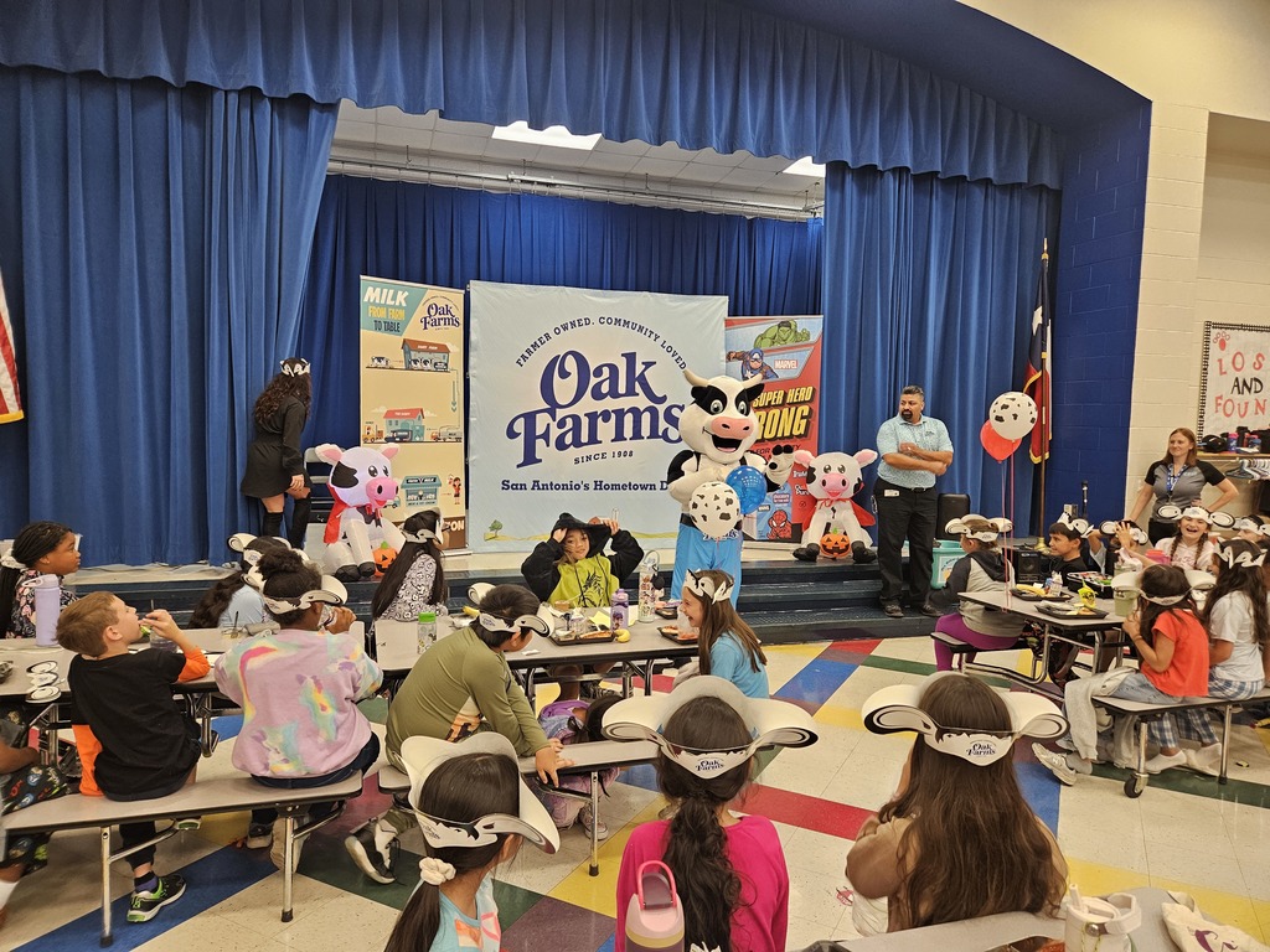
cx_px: 635
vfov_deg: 58.9
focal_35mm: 23
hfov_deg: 73.9
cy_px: 476
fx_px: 844
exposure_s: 1/57
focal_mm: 5.4
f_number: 1.8
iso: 160
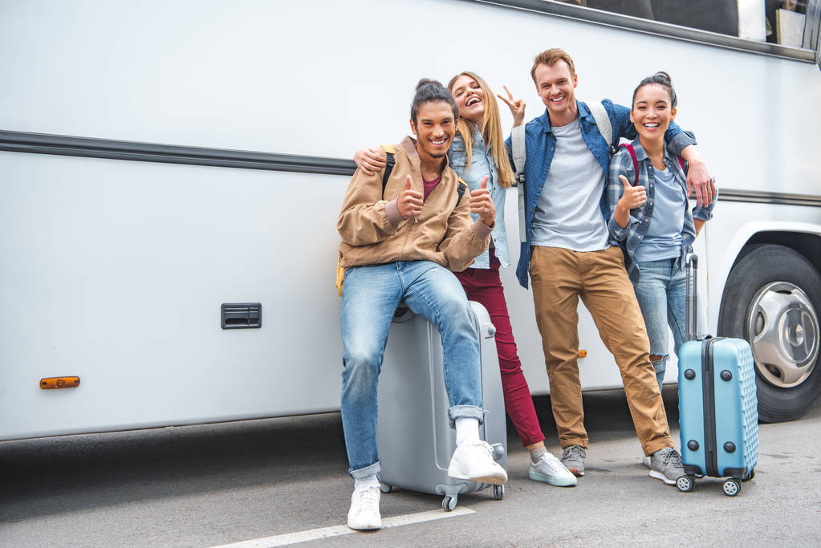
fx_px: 958
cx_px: 410
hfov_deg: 46.4
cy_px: 274
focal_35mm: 42
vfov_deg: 31.9
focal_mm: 42
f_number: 4
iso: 160
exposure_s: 1/400
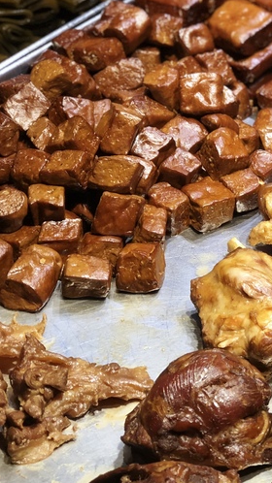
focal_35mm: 106
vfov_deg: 20.2
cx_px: 257
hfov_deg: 11.3
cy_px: 198
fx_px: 1360
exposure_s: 1/60
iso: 50
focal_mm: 6.6
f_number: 2.8
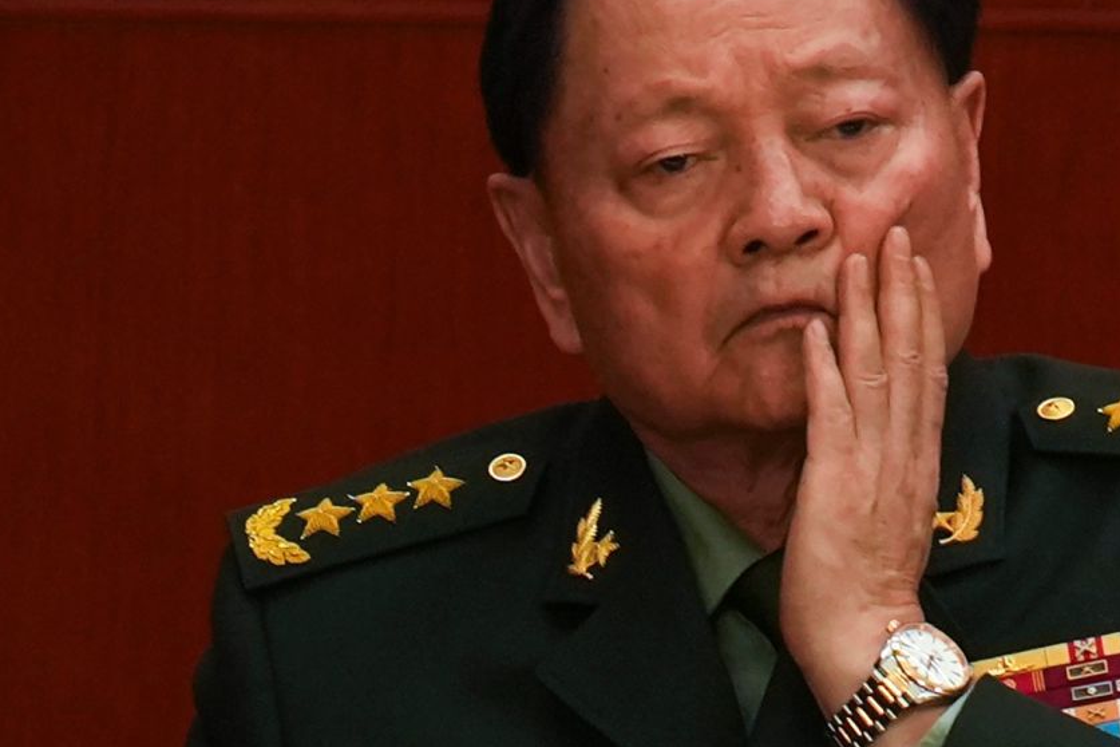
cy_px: 361
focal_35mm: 889
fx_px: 27656
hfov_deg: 2.3
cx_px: 776
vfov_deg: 1.5
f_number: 2.8
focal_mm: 400
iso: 800
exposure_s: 1/320
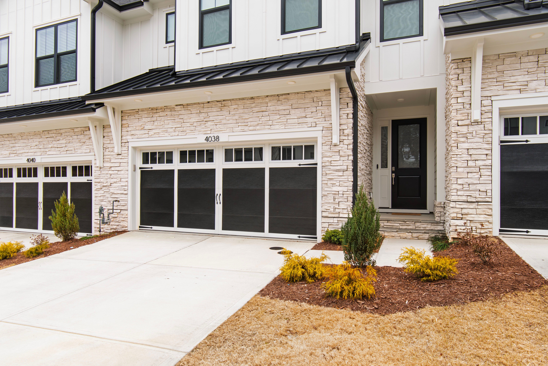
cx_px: 274
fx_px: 342
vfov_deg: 56.1
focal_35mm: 22
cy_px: 183
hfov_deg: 77.3
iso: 100
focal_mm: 15
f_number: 8
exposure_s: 1/40
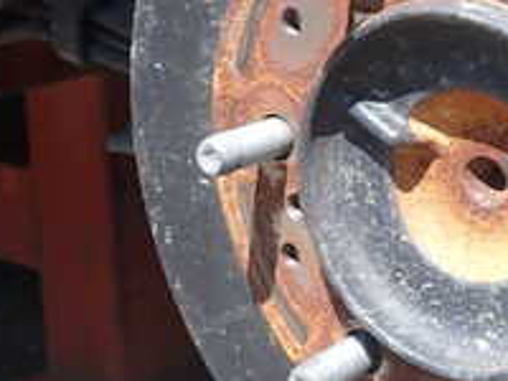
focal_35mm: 75
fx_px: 1101
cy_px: 124
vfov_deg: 19.6
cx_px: 521
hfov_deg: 24.7
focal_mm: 4.5
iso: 100
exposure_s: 1/500
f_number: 2.8
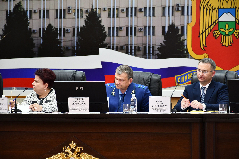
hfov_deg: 11.8
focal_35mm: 174
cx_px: 120
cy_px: 80
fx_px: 1155
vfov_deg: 7.9
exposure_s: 1/50
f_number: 5.6
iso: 800
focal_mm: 116
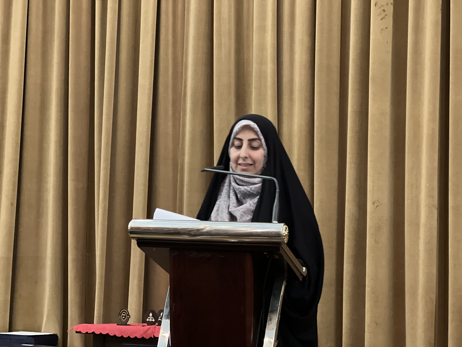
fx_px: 1028
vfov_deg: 19.1
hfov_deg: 25.3
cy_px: 174
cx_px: 231
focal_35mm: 77
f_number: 2.8
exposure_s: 1/14
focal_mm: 9
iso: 800
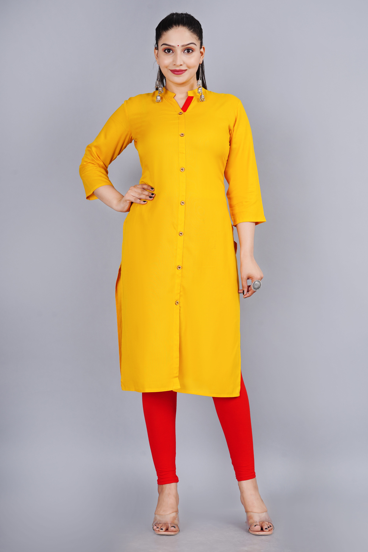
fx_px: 828
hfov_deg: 25.1
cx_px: 184
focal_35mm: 54
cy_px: 276
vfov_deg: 36.9
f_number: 9
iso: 100
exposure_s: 1/125
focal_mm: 54
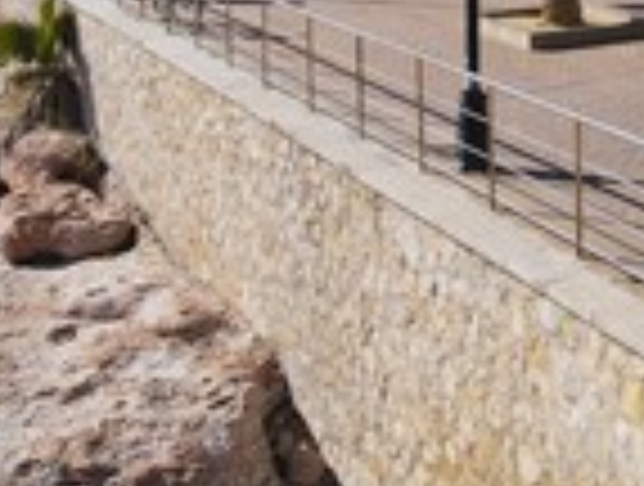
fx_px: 1436
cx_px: 540
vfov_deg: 17.6
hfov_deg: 24.7
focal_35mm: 77
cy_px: -205
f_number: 2.8
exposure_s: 1/640
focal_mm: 4.5
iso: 100
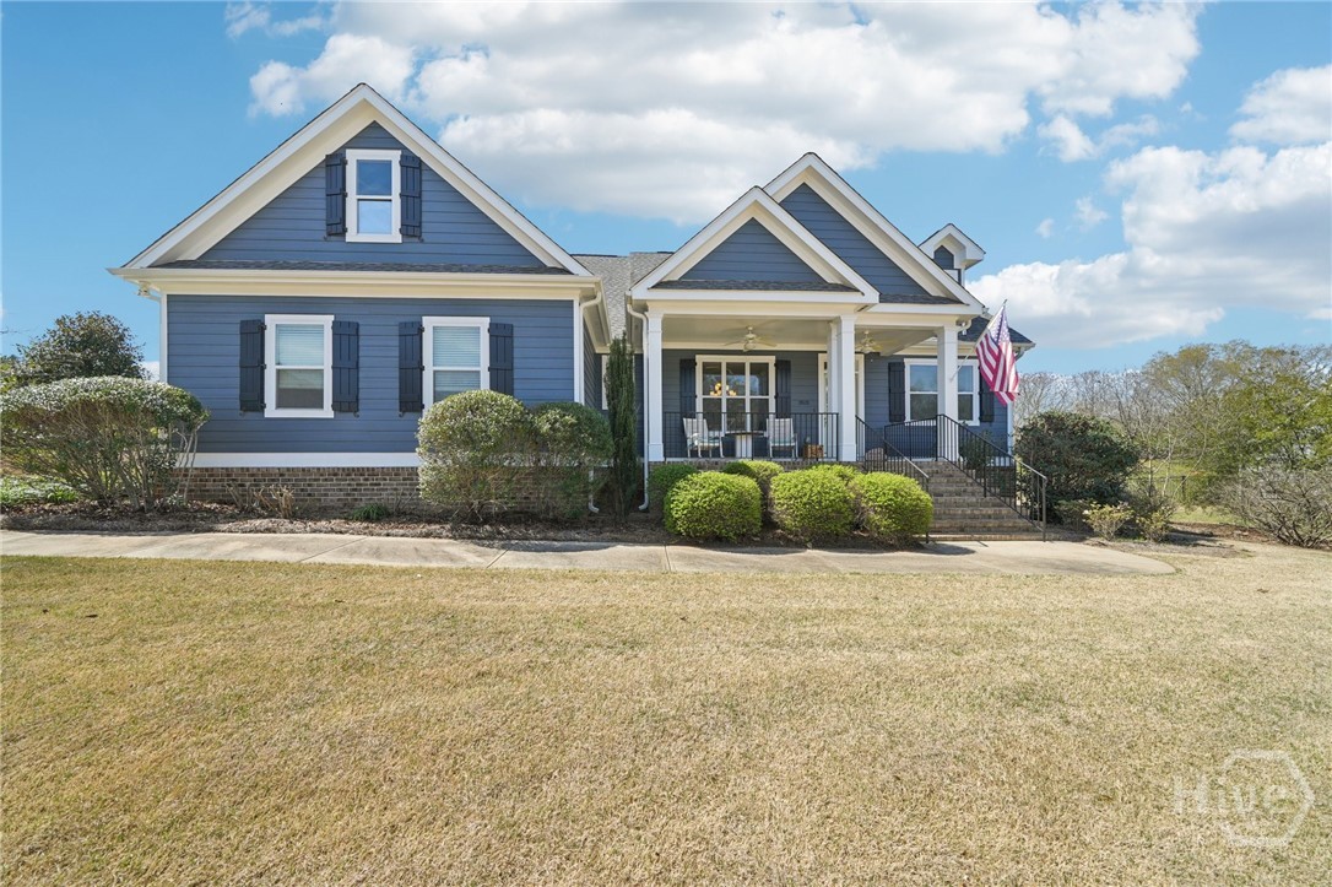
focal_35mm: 12
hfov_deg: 112.6
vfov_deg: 89.9
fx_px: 444
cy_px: 444
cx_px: 666
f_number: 8
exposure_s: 1/100
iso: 100
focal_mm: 12
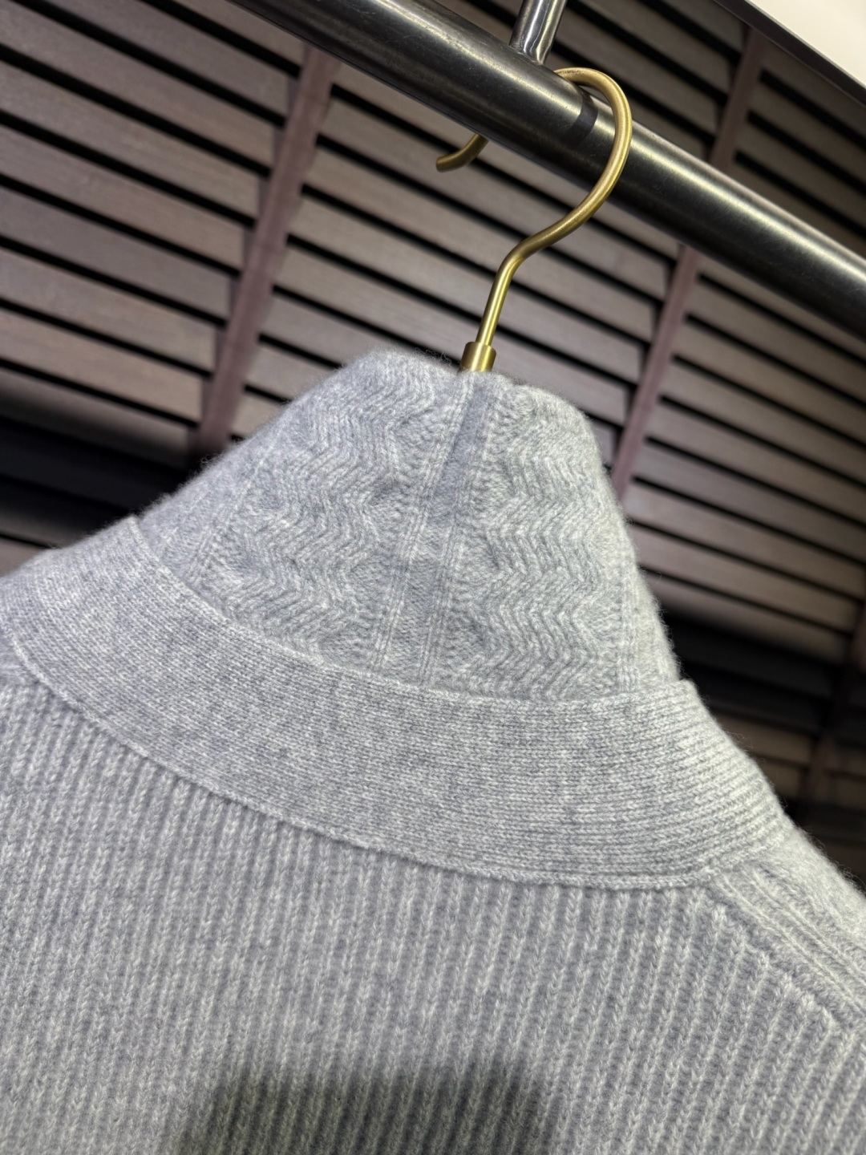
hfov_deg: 56.8
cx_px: 433
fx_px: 801
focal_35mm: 24
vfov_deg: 71.6
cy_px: 578
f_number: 1.78
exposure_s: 1/303
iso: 80
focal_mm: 6.76
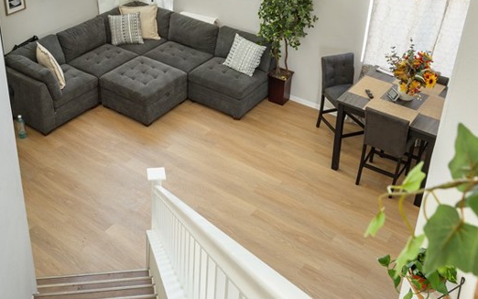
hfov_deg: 46.5
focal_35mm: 42
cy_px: 40
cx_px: 164
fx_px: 547
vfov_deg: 29.5
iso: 100
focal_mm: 21
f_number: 8
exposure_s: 1/5
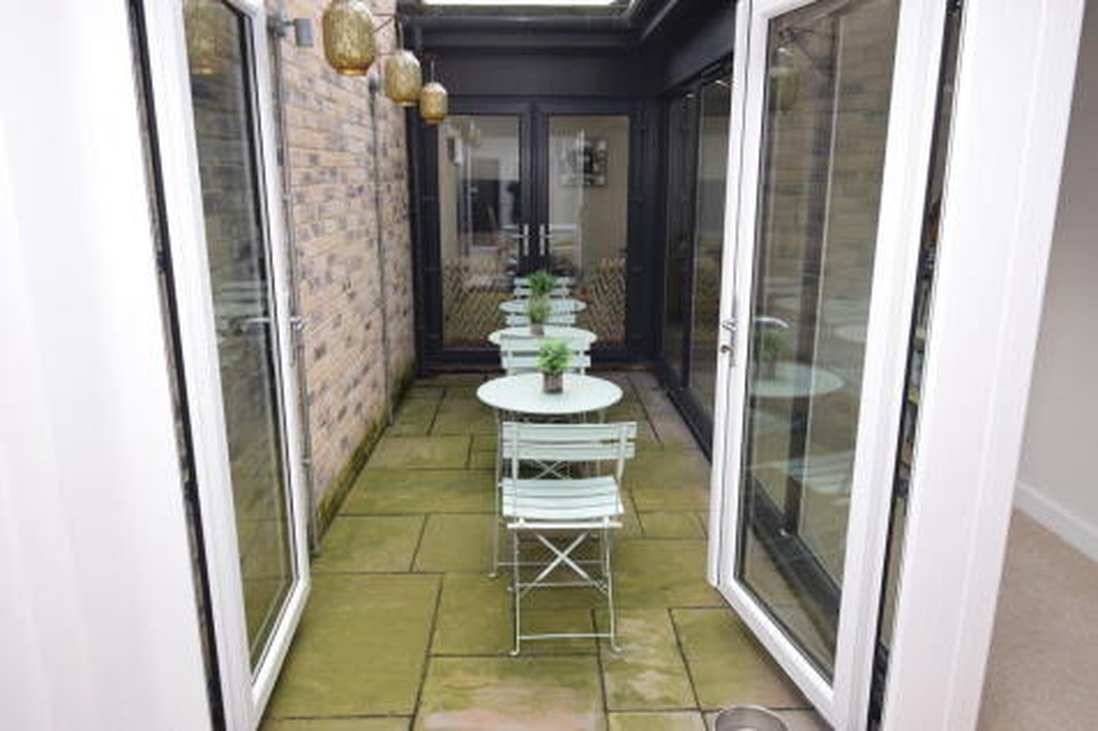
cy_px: 366
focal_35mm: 26
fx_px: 777
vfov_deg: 50.4
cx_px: 549
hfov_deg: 70.5
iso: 250
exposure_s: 1/125
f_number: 5.6
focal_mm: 17
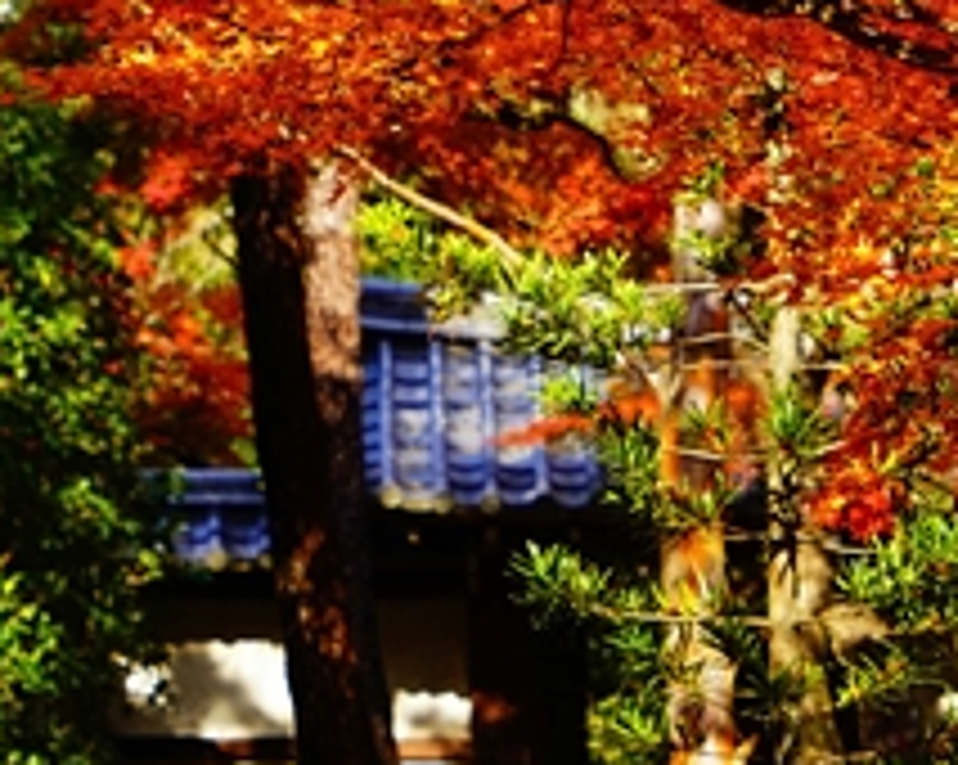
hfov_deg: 6.6
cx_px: 564
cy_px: 688
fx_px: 8300
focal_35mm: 293
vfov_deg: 5.3
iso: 100
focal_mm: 83
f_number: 6.7
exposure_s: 1/125
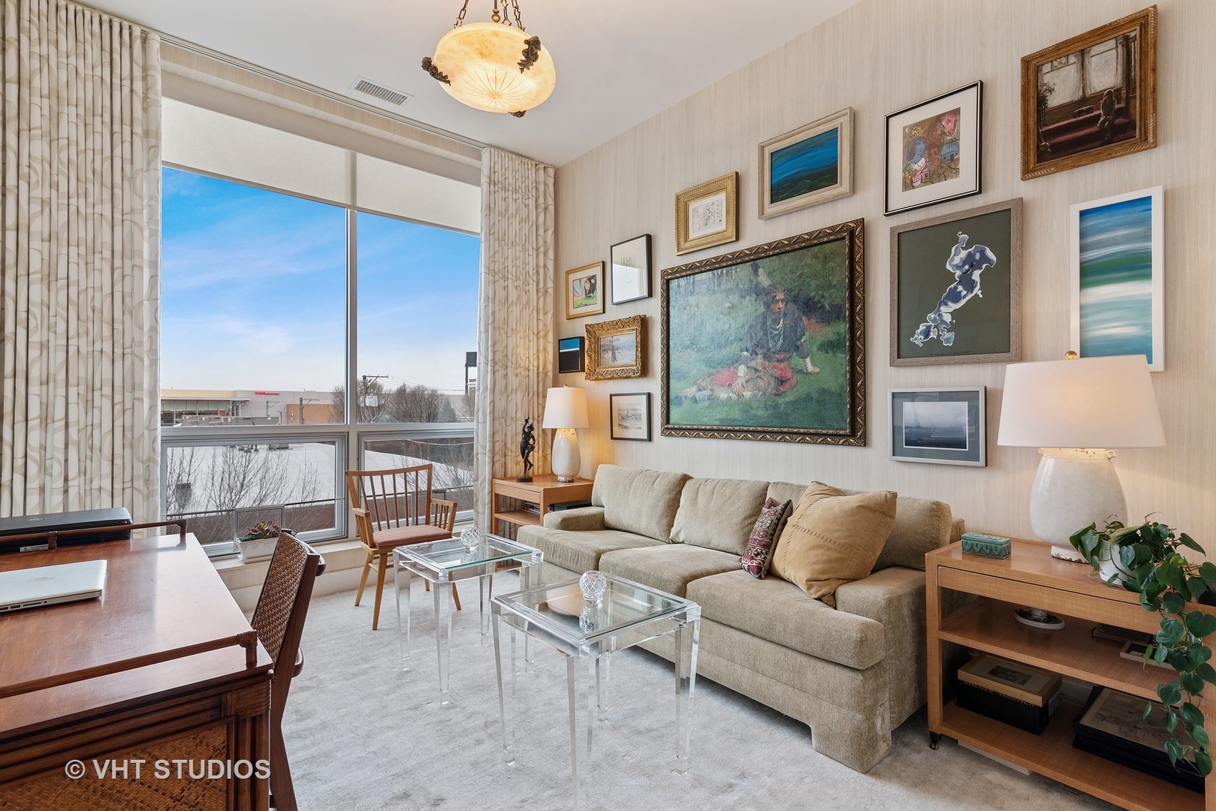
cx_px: 608
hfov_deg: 96.7
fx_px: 541
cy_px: 406
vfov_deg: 73.8
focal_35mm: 16
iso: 200
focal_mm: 16
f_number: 8
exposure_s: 1/4
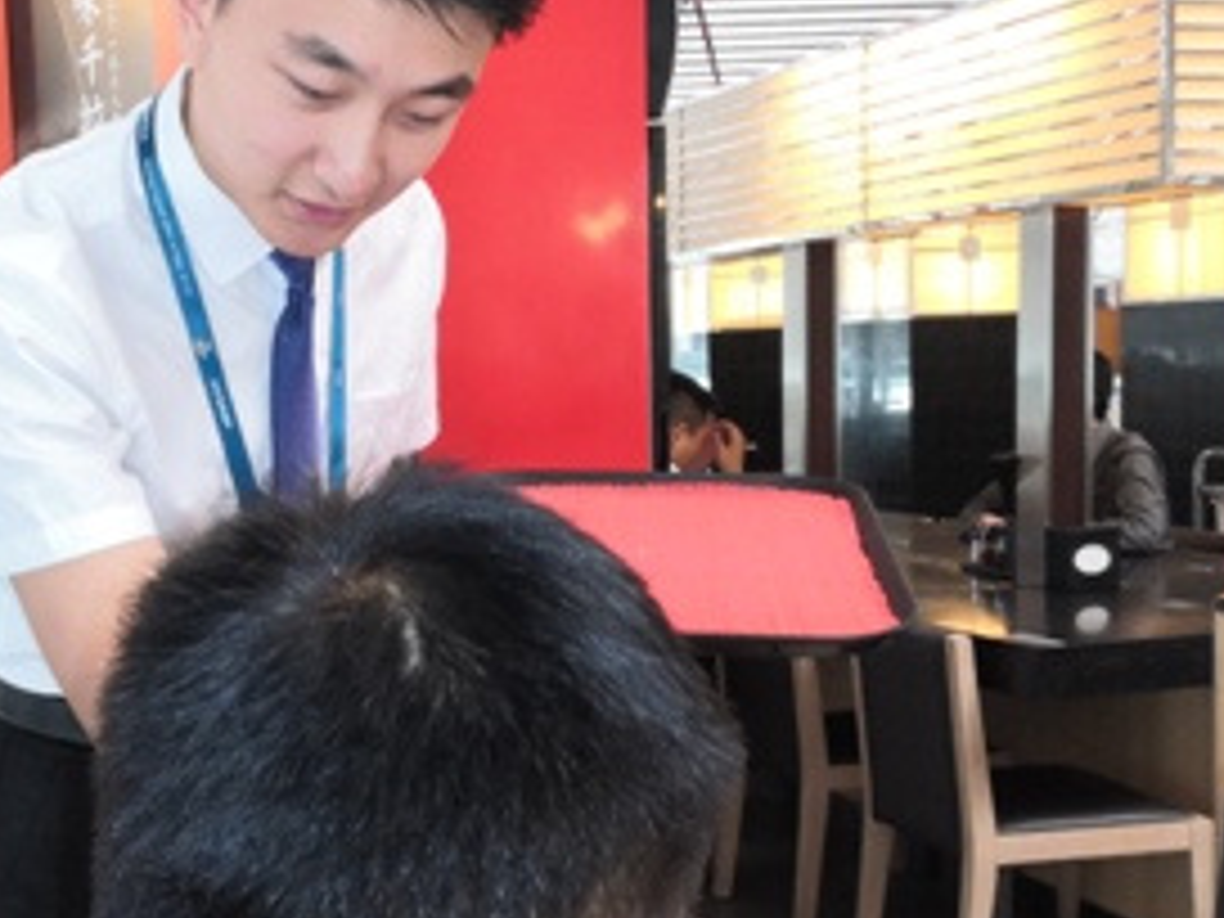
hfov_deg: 35.9
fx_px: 1874
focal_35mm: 53
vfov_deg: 27.5
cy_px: 526
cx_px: 425
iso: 320
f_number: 2.2
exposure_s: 1/24
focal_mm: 3.81
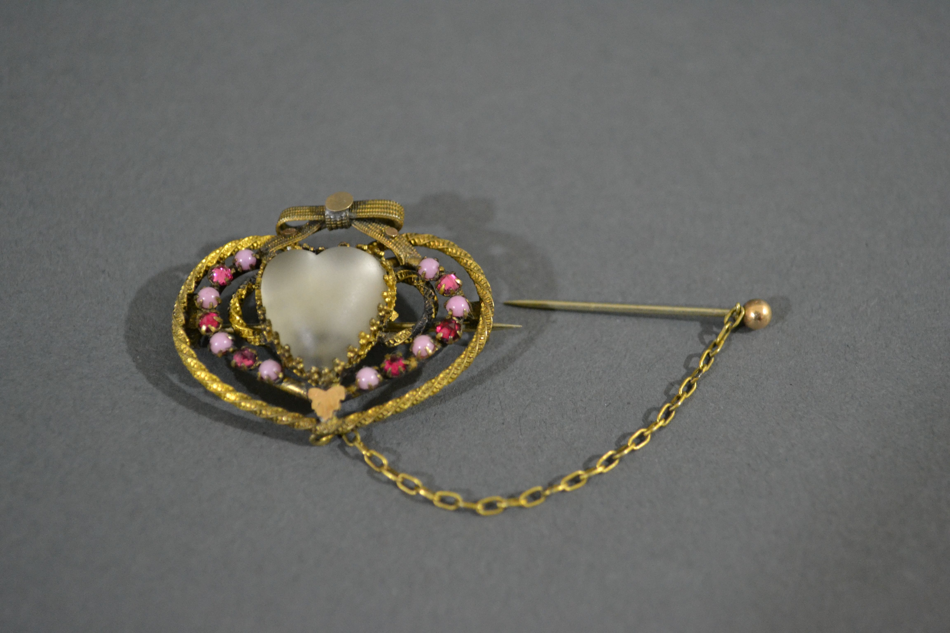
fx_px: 1385
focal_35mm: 52
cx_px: 475
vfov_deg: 25.8
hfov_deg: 37.9
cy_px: 316
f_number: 5
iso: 2000
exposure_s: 1/15
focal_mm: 35
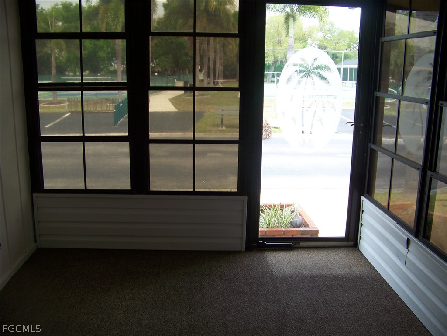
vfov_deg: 39.7
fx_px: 465
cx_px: 224
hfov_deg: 51.4
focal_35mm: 36
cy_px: 168
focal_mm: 5.85
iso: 64
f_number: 2.8
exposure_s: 1/100
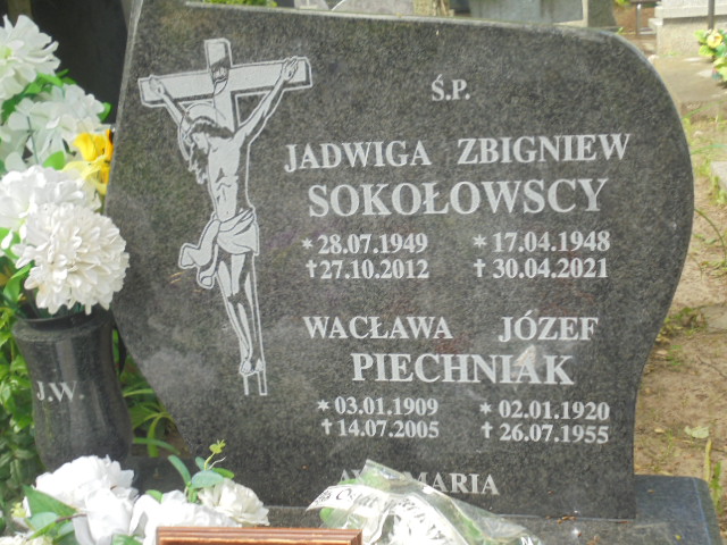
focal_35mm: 43
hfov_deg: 43.9
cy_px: 272
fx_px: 903
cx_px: 364
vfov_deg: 33.6
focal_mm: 7.8
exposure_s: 1/60
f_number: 4.5
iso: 100
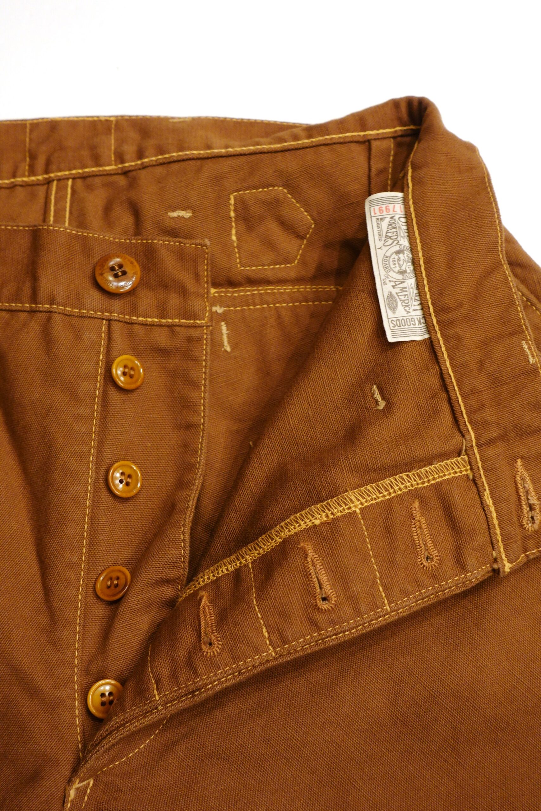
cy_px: 406
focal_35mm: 48
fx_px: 1082
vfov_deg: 41.1
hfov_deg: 28.1
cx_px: 270
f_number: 2.8
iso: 800
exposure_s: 1/50
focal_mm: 17.49
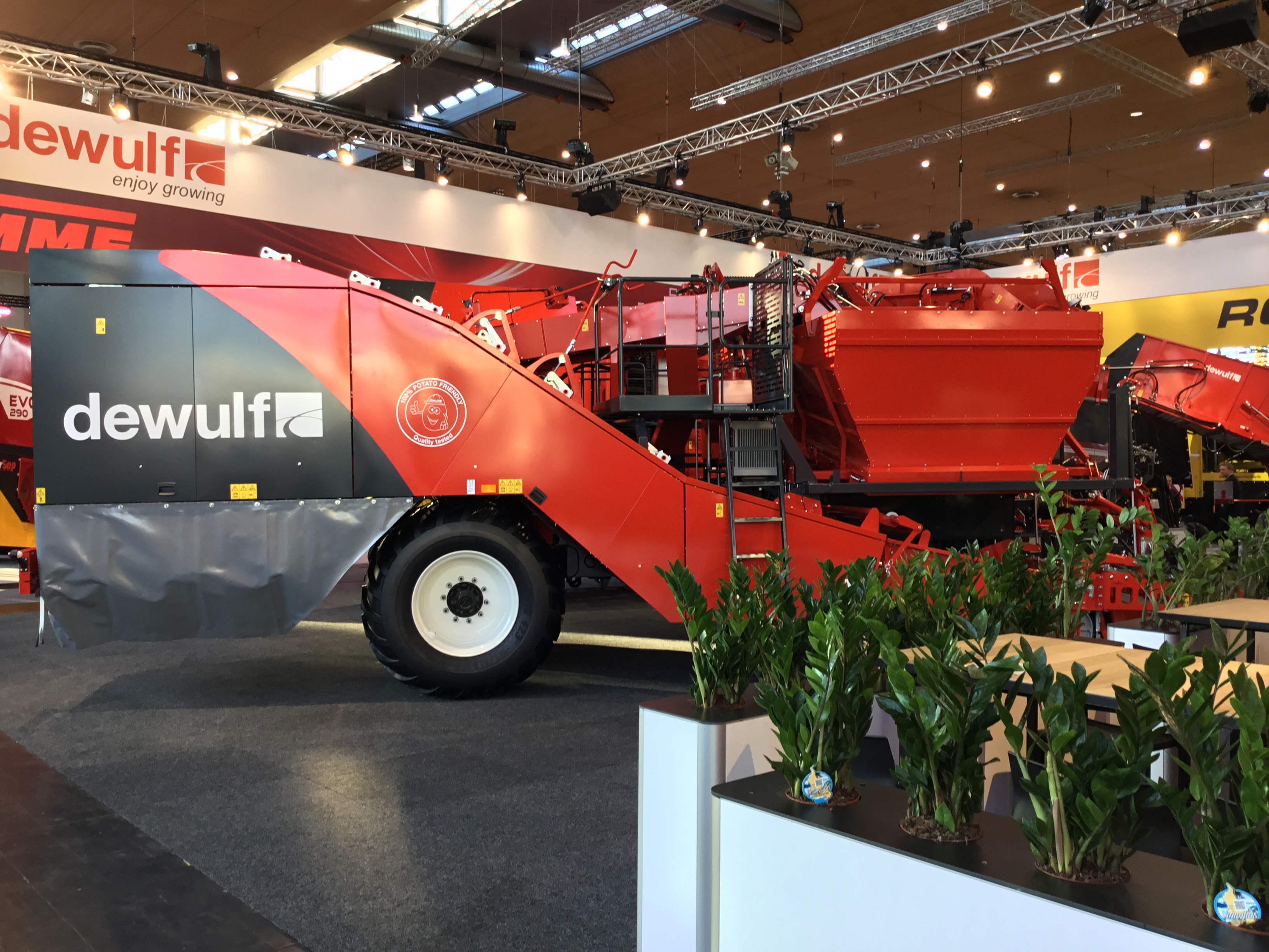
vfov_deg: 45.4
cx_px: 634
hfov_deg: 58.4
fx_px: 1136
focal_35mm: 31
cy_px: 476
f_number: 2.4
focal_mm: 3.3
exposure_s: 1/33
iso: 25
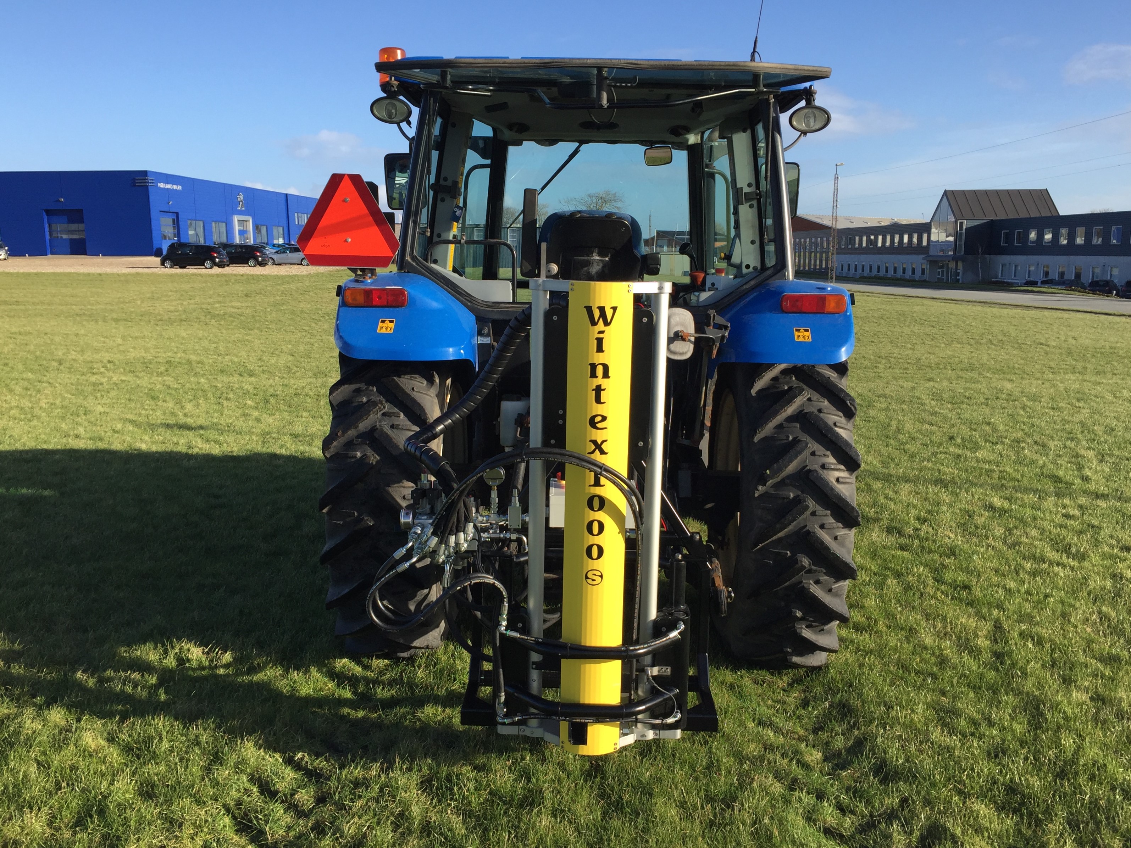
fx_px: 948
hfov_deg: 61.7
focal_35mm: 29
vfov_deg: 48.2
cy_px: 424
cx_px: 566
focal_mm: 4.15
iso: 32
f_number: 2.2
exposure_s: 1/1199
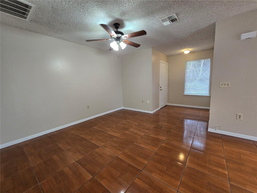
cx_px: 128
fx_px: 97
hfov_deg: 106.2
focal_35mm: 13
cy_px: 96
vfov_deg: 89.9
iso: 320
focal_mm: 2.2
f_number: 2.2
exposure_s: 1/60
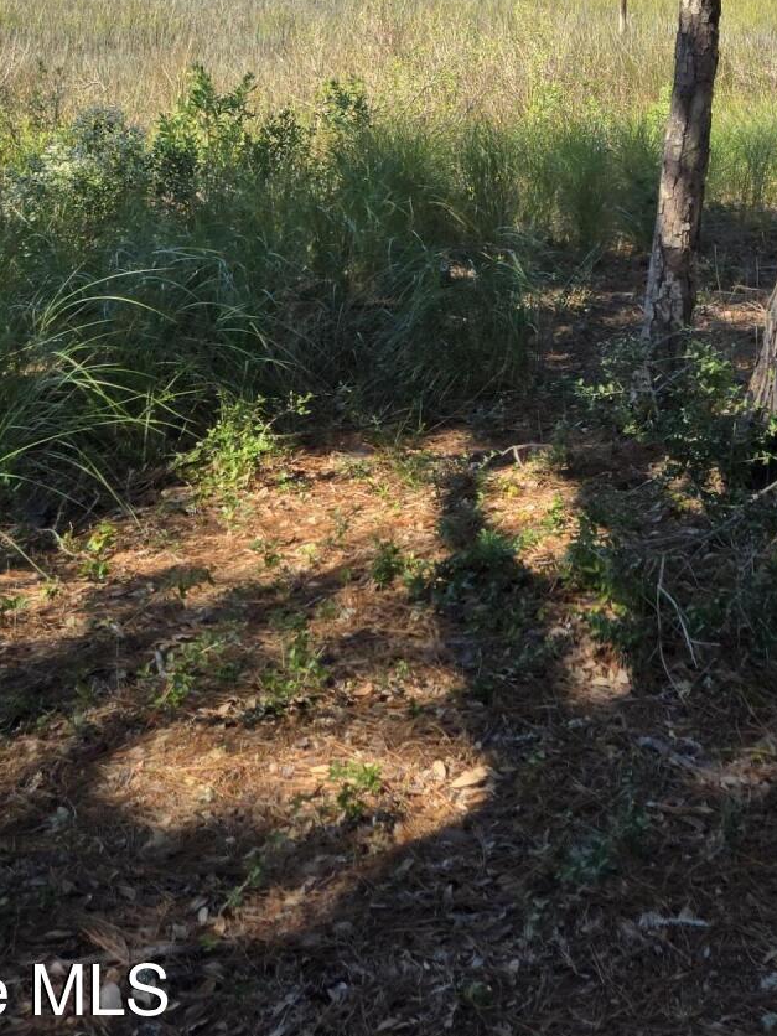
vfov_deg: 30.7
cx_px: 570
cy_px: -135
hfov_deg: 26.3
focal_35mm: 55
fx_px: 1646
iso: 25
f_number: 1.8
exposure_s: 1/984
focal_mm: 5.4
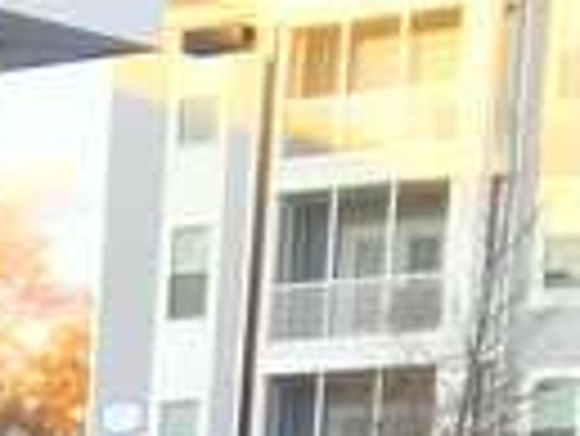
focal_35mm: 180
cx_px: -1075
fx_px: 3019
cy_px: 1196
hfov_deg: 9.1
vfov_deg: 7.5
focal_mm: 4.15
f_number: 2.2
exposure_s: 1/60
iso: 32
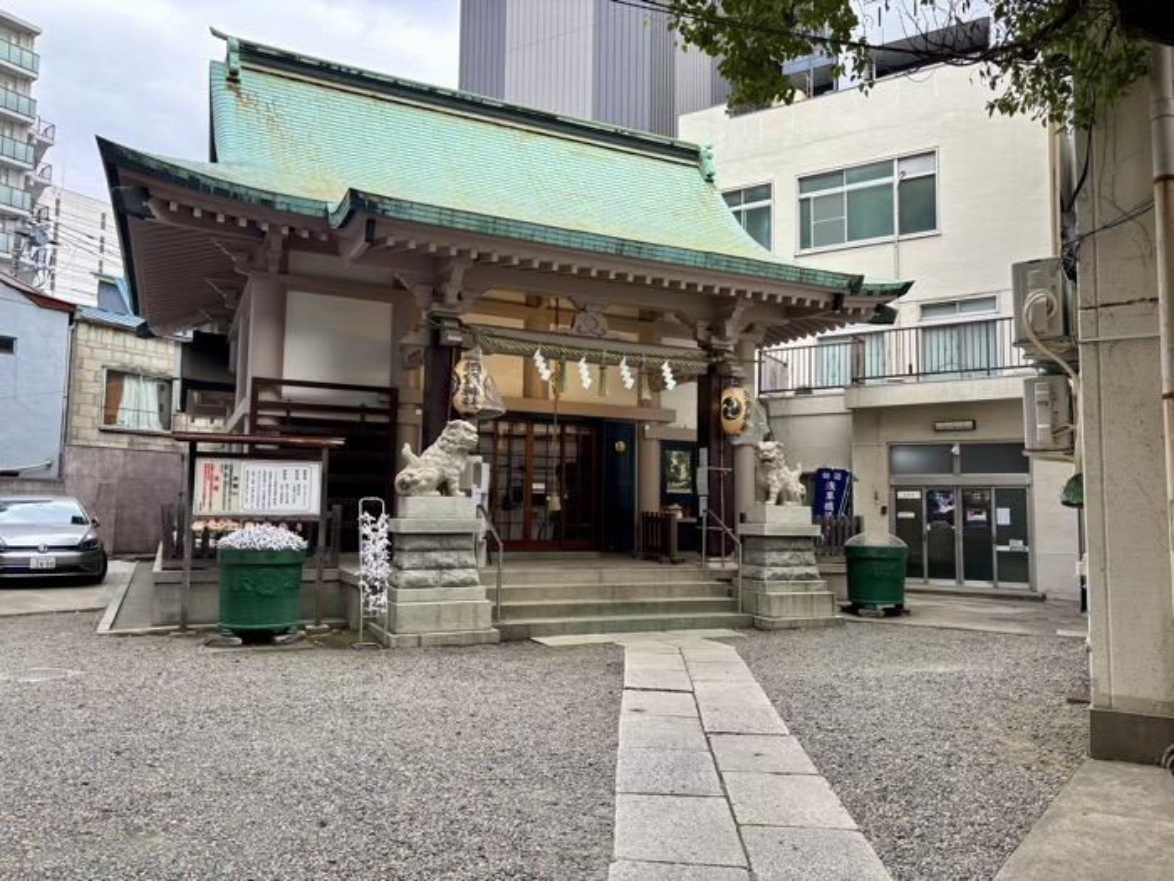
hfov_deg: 67.3
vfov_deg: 53.1
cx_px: 587
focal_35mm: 26
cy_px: 440
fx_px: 882
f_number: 1.6
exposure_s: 1/294
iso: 50
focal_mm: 5.96
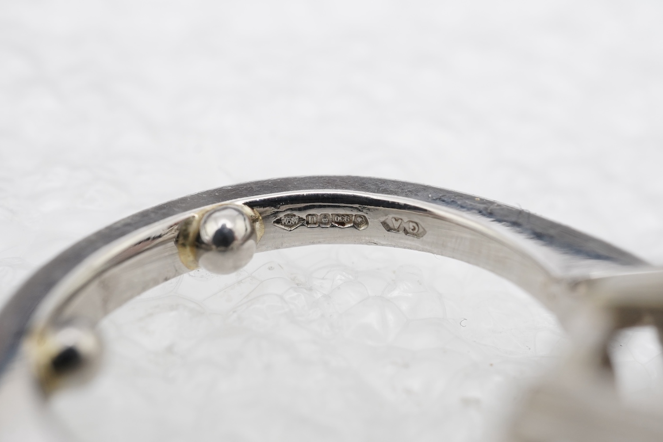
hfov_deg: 36.9
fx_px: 995
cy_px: 244
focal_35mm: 54
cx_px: 336
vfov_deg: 25.1
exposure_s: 1/125
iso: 500
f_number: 18
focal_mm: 30
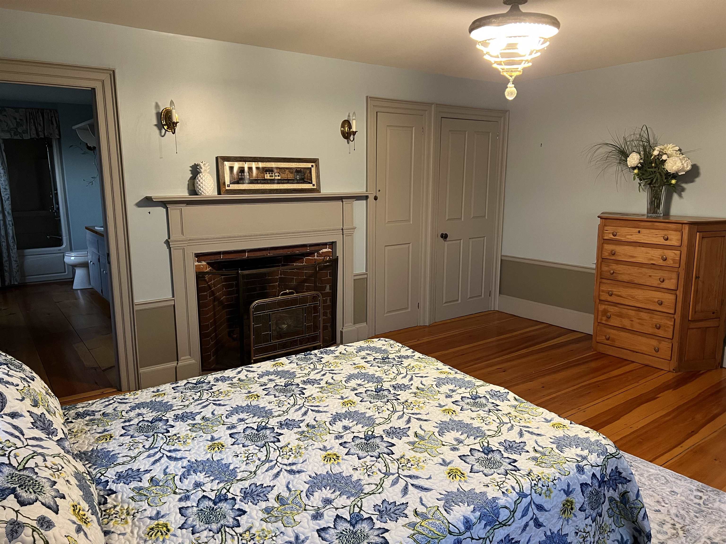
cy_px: 272
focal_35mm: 26
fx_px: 545
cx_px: 363
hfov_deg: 67.3
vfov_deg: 53.1
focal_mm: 5.7
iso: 250
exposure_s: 1/60
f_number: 1.5
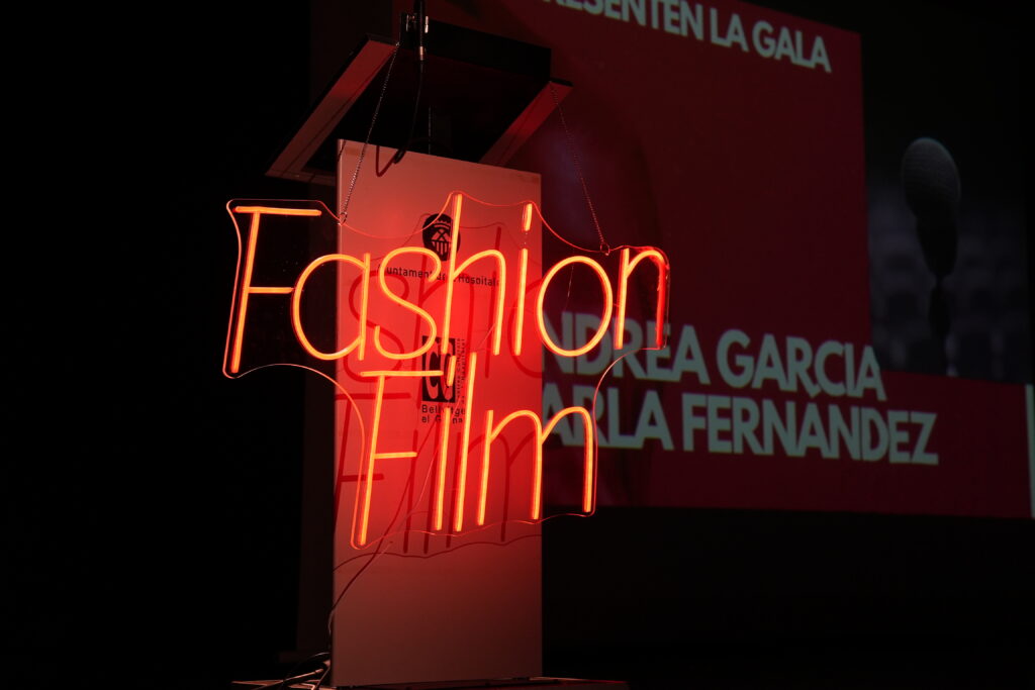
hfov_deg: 31.0
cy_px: 345
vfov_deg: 20.9
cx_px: 518
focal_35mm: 65
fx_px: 1869
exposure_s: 1/160
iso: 1250
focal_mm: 43.4
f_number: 4
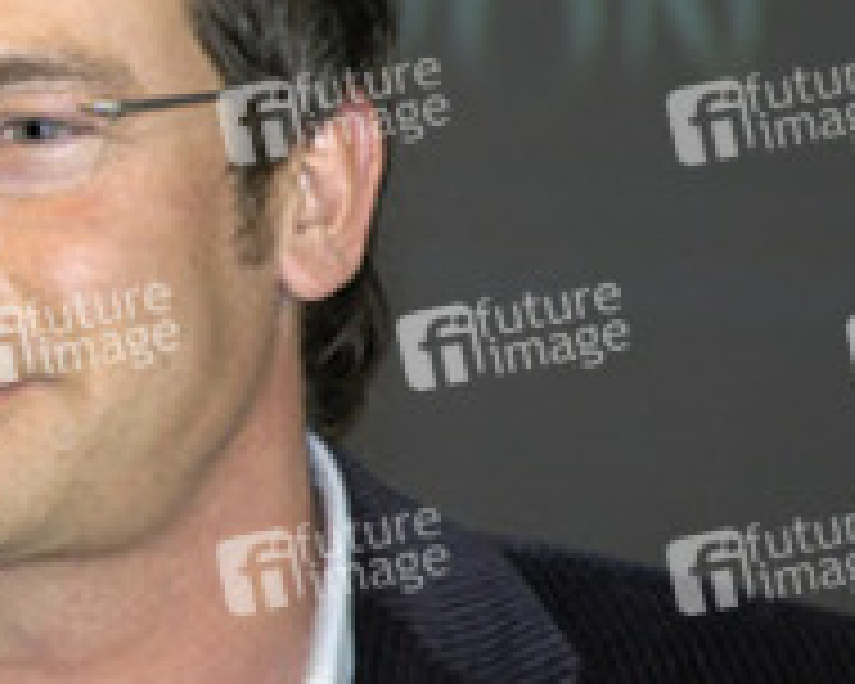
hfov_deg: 1.9
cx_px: -56
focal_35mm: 1003
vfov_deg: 1.5
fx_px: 25381
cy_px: 225
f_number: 6.3
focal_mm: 300
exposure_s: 1/125
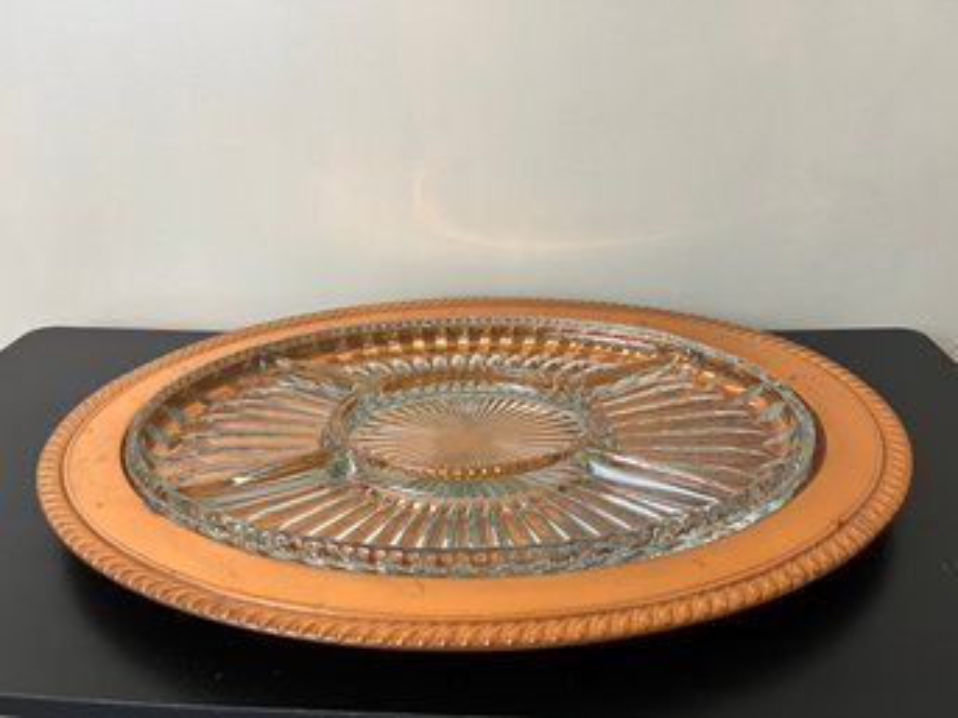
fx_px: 719
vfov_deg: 53.0
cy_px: 359
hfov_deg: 67.3
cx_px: 479
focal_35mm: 26
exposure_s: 1/60
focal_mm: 5.7
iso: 100
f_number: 1.5
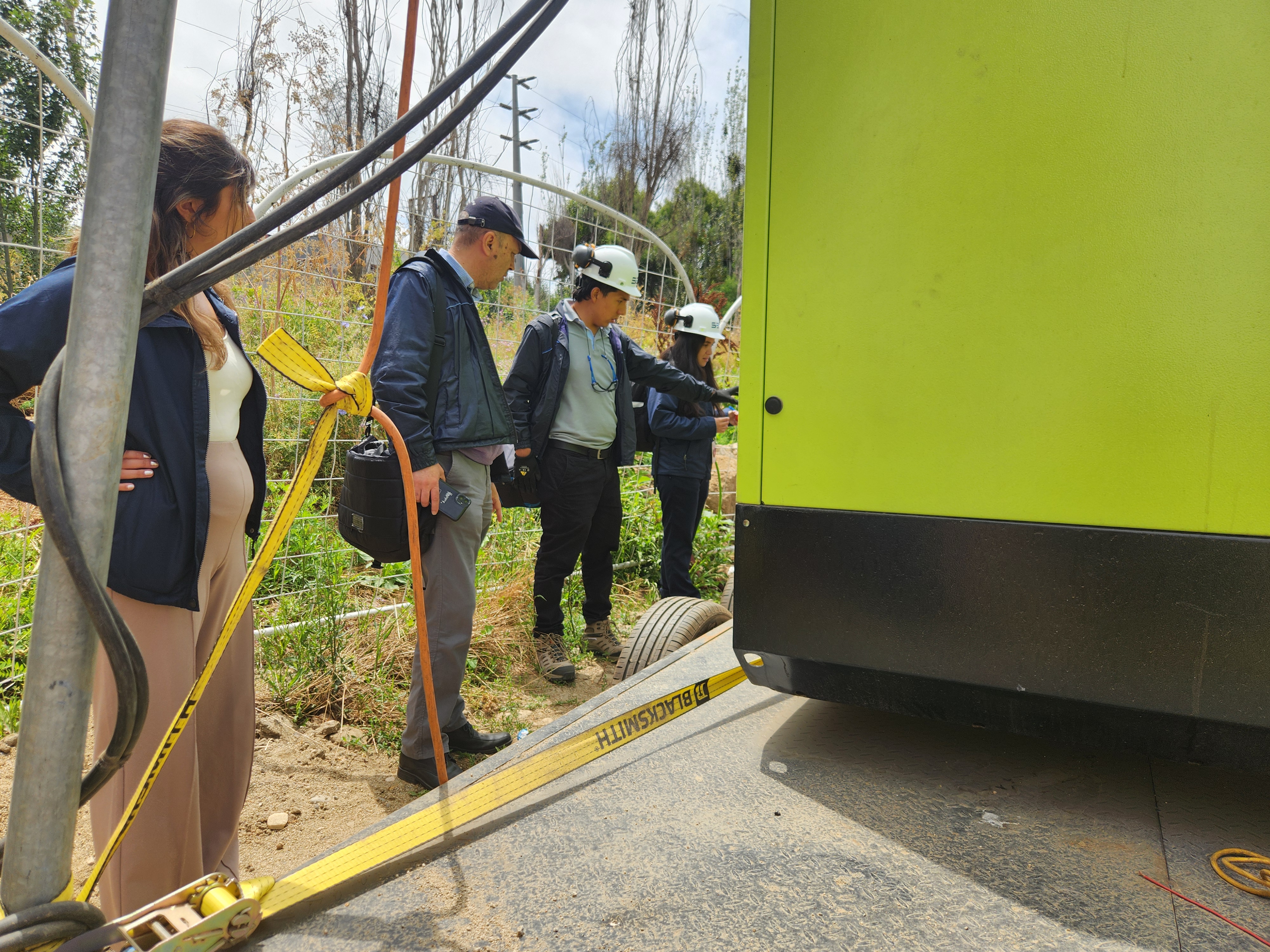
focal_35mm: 23
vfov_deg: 58.9
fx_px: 844
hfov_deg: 73.9
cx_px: 635
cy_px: 476
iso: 20
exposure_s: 1/984
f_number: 1.8
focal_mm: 5.4
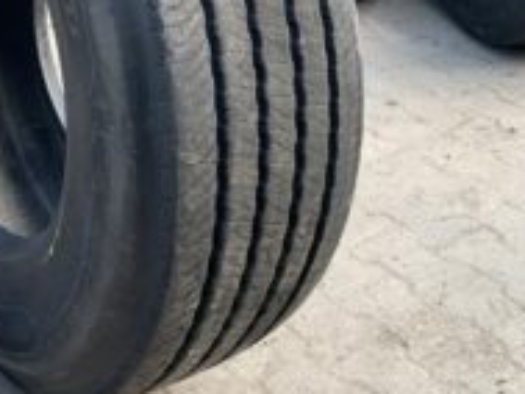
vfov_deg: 24.4
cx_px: 111
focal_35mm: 59
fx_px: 895
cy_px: 65
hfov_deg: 31.9
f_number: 1.8
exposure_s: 1/122
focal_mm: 4.25
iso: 25
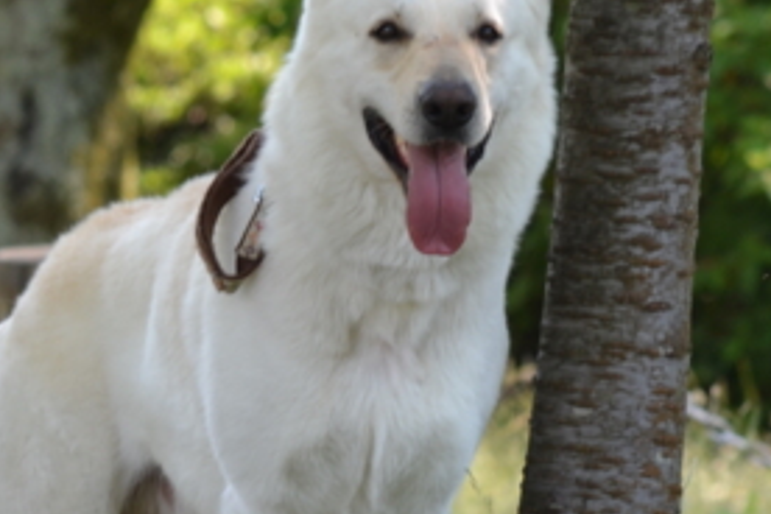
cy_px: 247
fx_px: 22379
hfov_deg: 2.0
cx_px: 39
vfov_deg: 1.3
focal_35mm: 1045
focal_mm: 240
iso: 220
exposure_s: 1/125
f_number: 8
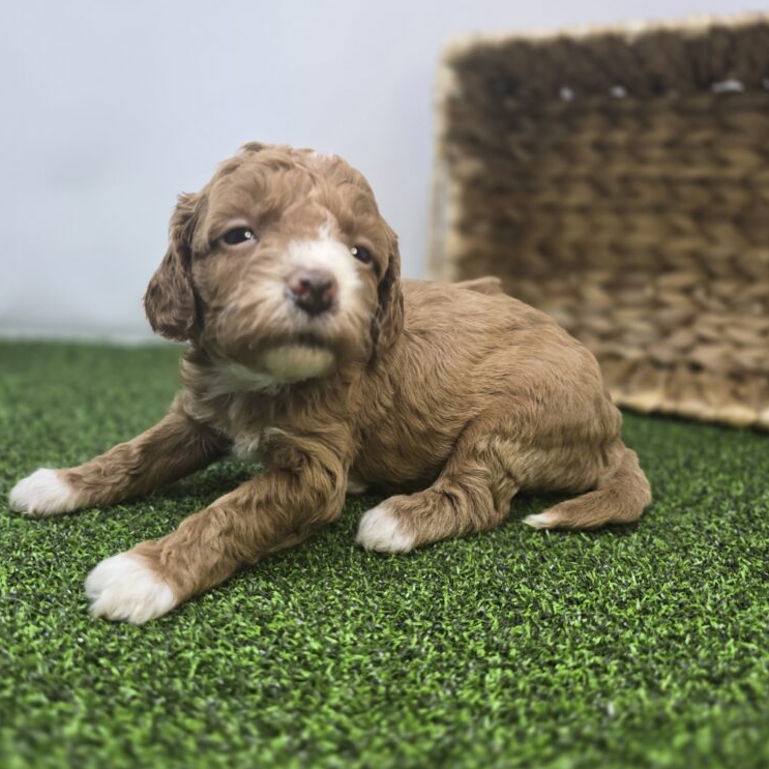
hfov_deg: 56.9
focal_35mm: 28
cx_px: 310
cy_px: 385
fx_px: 704
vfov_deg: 57.3
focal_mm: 6.3
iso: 80
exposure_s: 1/120
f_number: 1.7
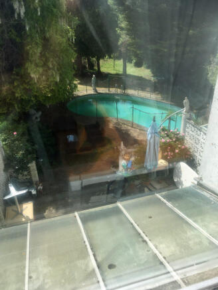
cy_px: 145
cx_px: 109
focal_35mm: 29
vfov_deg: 61.6
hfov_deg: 48.2
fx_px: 243
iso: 25
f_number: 2.2
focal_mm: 4.15
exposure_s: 1/1040
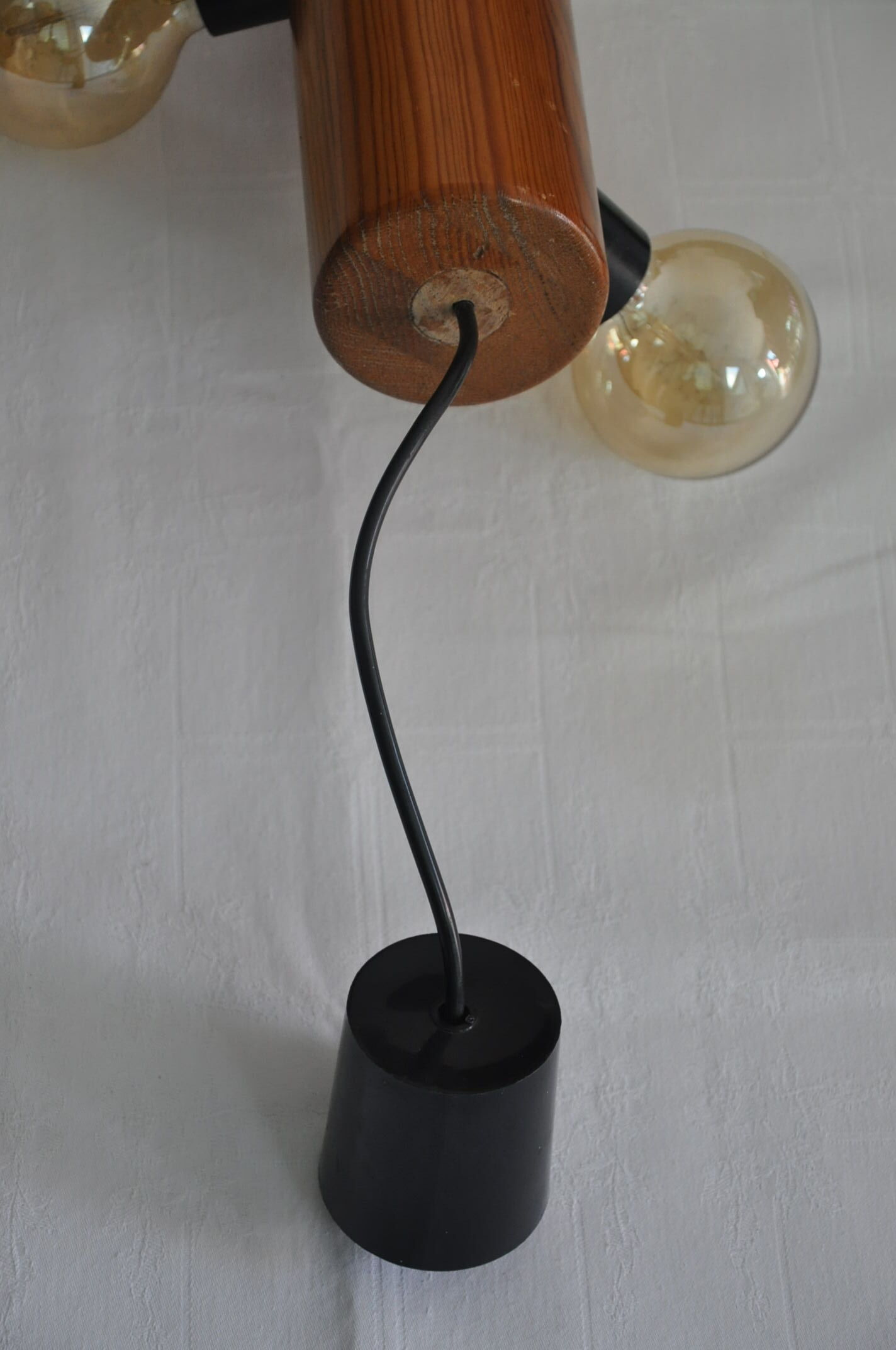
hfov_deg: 14.7
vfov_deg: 21.9
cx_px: 448
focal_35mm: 93
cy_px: 675
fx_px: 3481
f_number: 5.3
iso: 1100
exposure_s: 1/125
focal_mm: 62
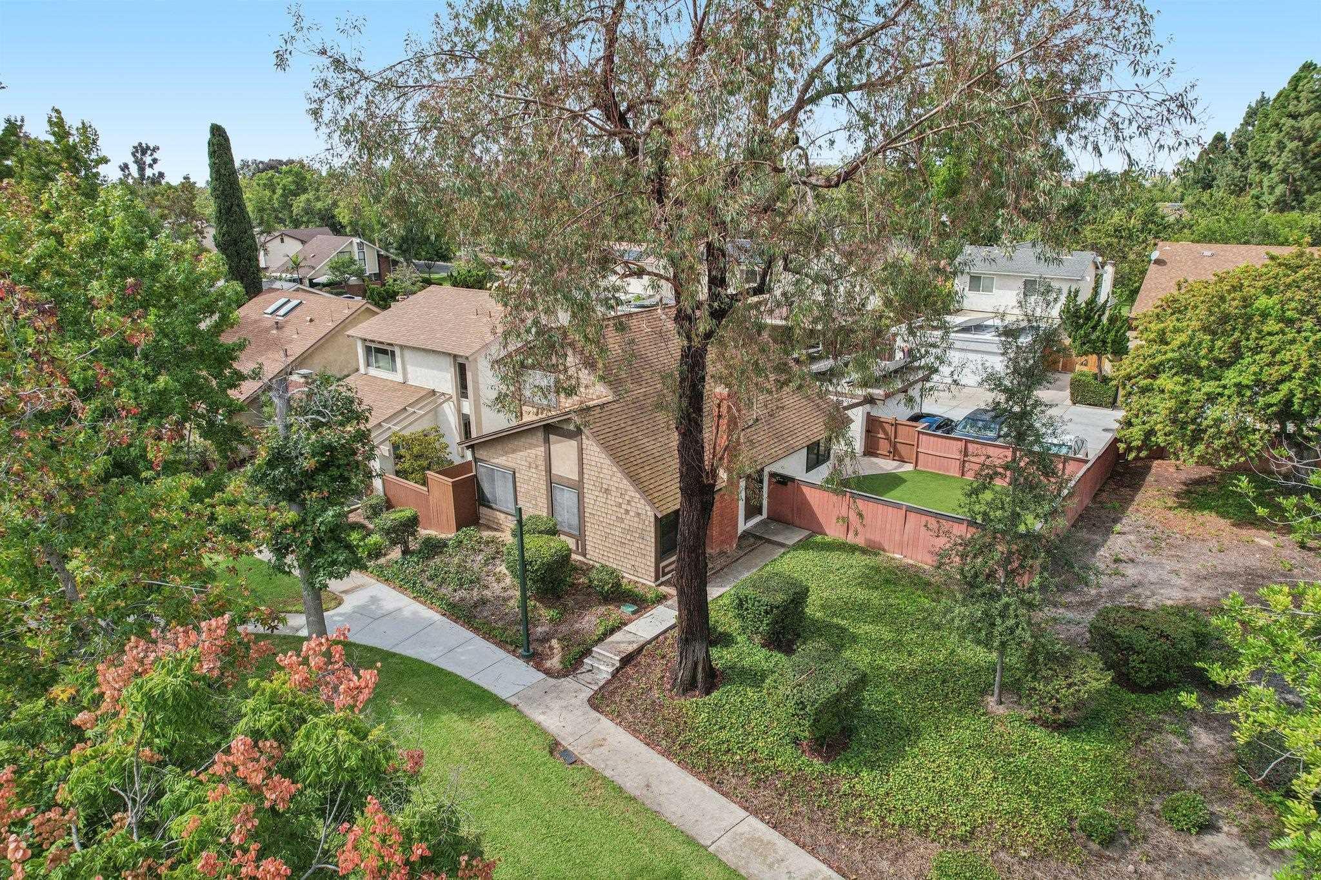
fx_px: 807
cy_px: 440
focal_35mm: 22
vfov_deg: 57.2
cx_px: 660
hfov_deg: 78.6
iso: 130
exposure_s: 1/1500
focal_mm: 8.4
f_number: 2.8
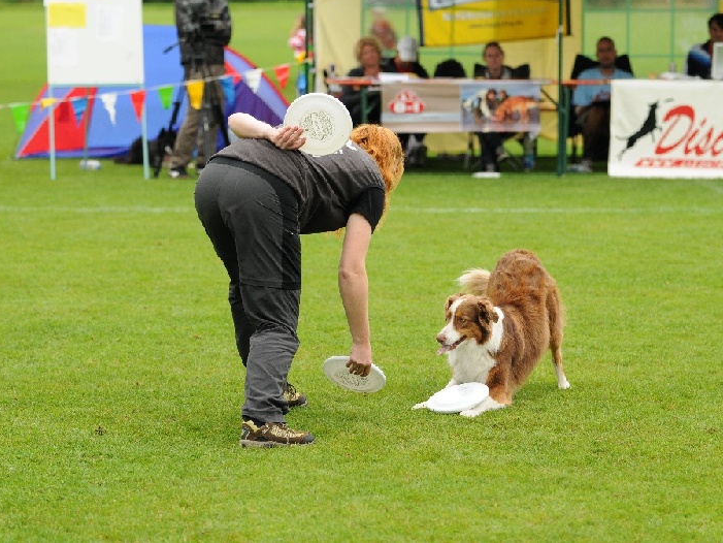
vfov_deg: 10.0
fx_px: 3092
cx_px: 360
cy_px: 270
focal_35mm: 148
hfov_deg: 13.3
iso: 400
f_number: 2.8
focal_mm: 90
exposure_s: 1/2000
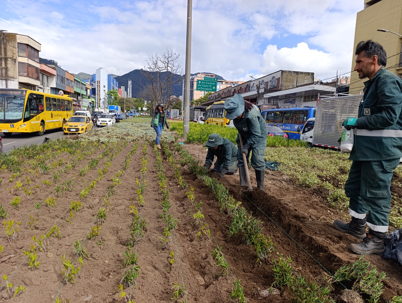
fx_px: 268
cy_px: 152
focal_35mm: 23
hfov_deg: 73.8
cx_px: 201
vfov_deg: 59.0
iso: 50
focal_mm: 6.14
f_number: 1.6
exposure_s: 1/418
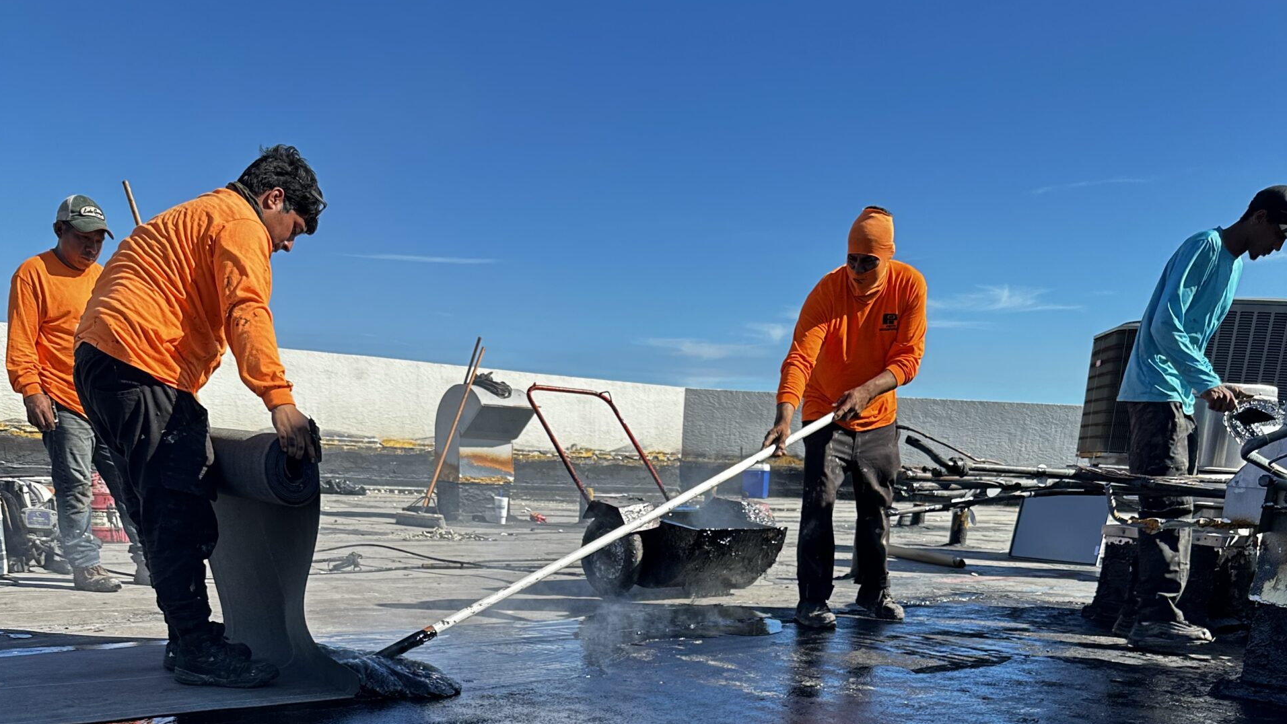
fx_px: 1195
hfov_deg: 56.6
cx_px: 643
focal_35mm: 35
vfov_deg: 29.7
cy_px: 832
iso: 80
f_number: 1.78
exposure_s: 1/2299
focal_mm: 6.86
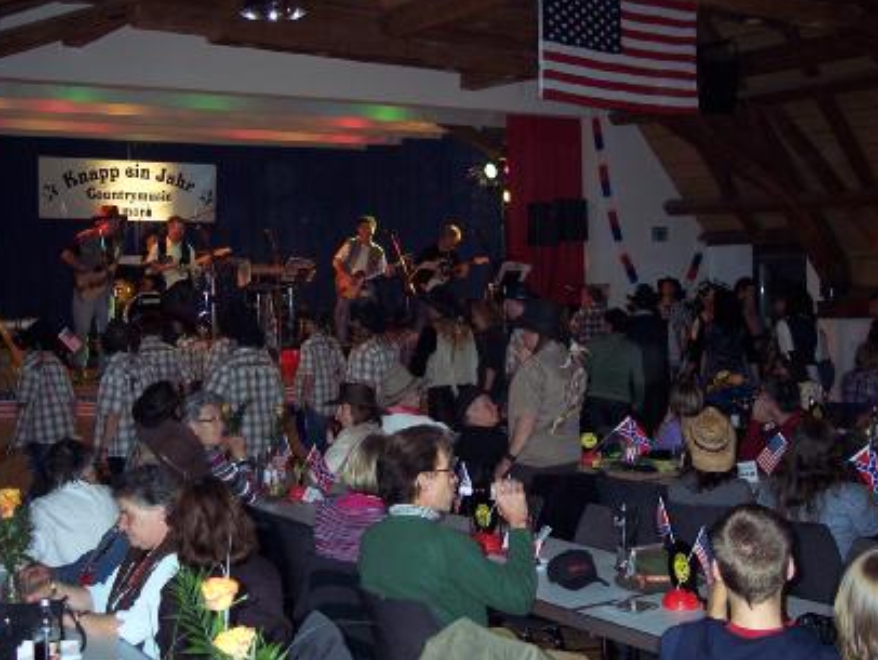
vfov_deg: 30.3
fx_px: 1218
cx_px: 407
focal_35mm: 48
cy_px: 289
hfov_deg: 39.6
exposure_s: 1/60
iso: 140
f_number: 2.8
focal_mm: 8
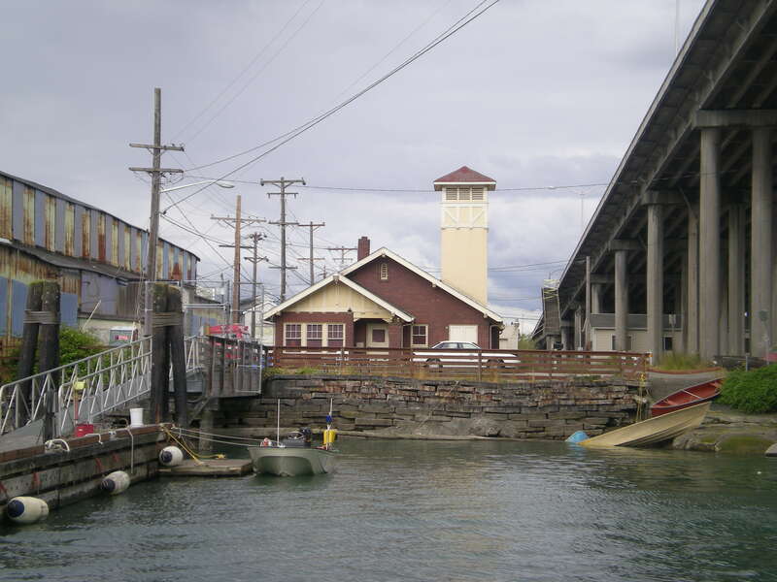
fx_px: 1661
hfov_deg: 26.3
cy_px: 291
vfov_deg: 19.9
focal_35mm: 74
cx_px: 388
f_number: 4.6
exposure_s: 1/220
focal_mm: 12.3
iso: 50
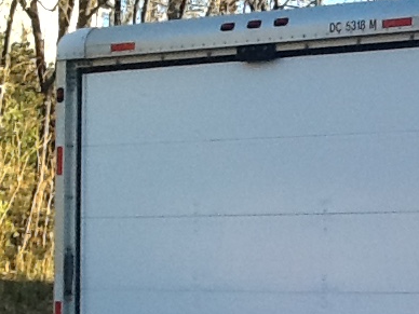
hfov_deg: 17.5
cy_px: 300
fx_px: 1319
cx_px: 456
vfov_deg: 13.4
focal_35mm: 109
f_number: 2.4
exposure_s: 1/311
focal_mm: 2.03
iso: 40
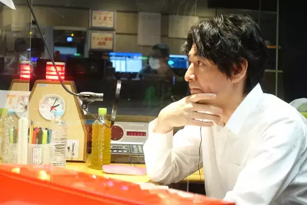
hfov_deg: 28.8
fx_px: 597
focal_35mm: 70
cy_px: 102
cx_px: 154
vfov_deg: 19.5
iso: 1000
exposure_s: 1/60
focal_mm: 25.7
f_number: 2.8
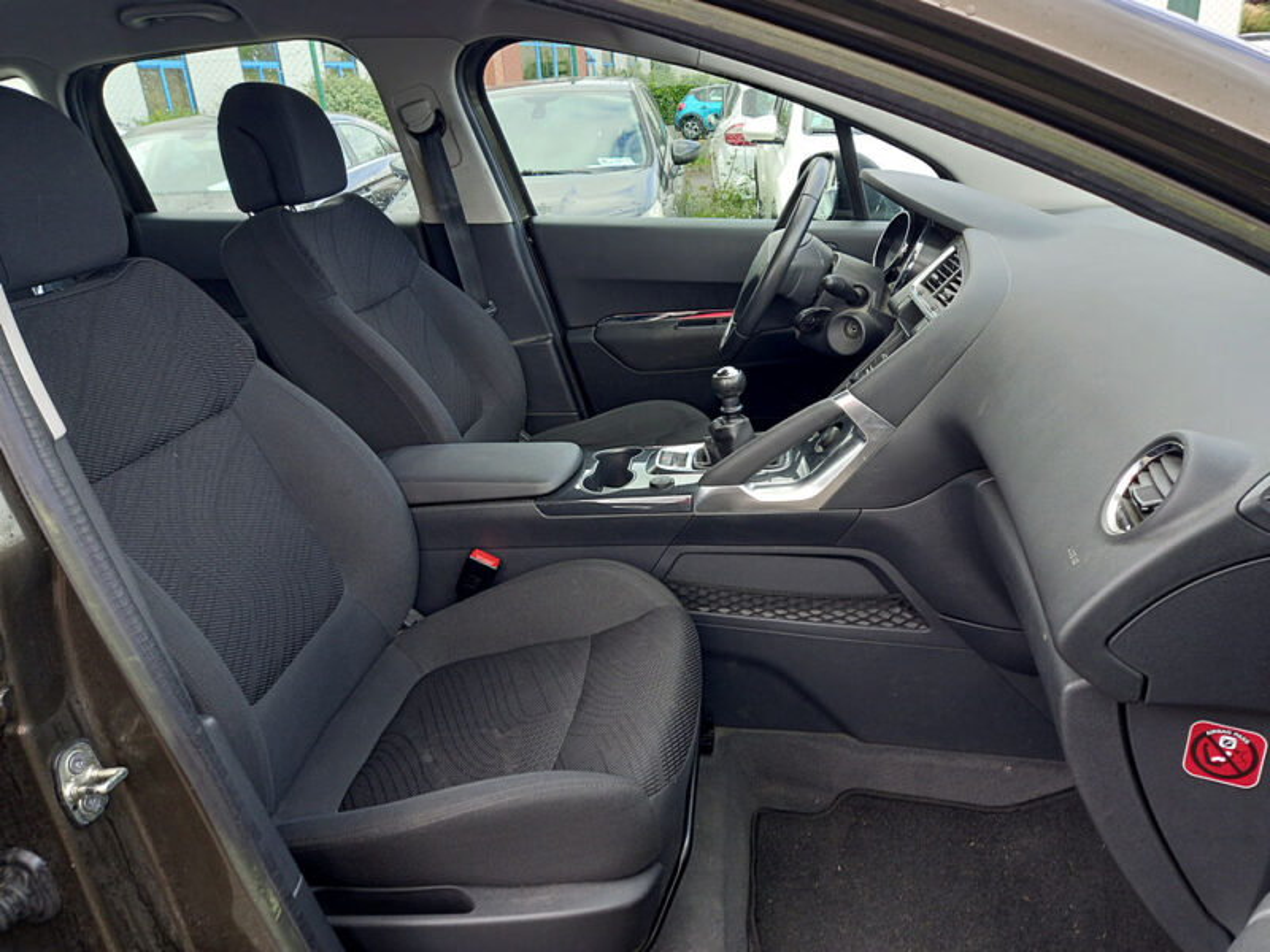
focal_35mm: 25
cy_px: 476
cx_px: 635
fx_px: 917
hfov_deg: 69.4
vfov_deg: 54.9
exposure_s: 1/100
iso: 50
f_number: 2
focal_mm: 4.6
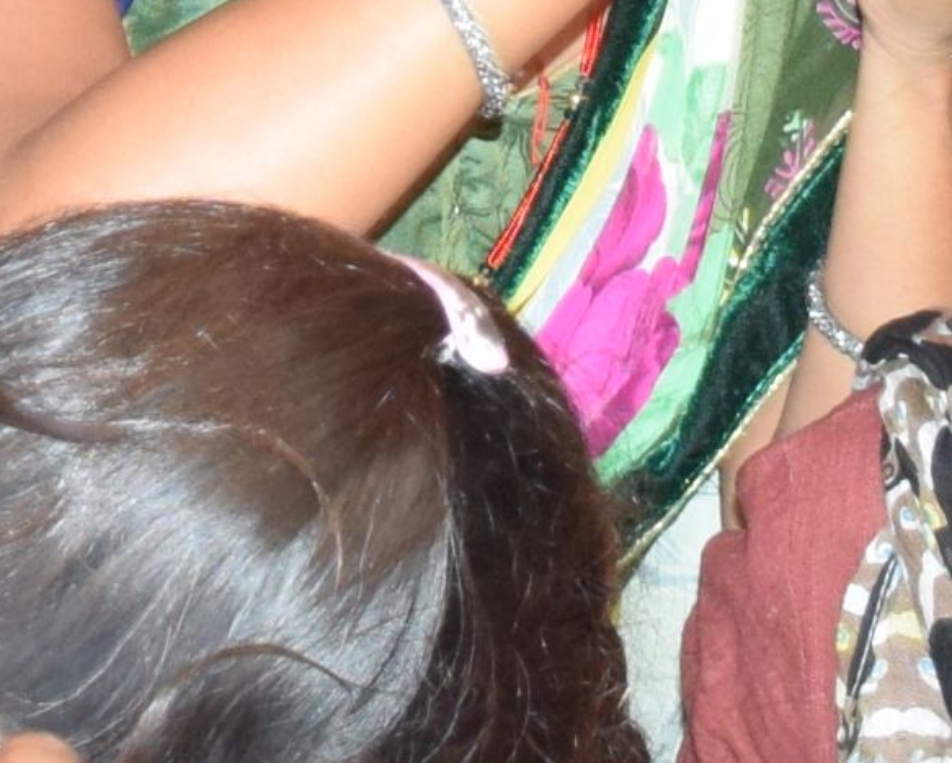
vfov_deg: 5.9
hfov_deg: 7.7
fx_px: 7037
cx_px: 279
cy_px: -1175
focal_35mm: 250
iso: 1000
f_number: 5
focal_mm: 23
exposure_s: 1/80
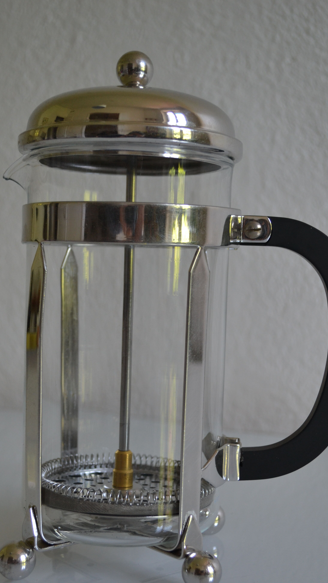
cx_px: 156
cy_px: 338
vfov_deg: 37.1
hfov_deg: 21.4
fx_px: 866
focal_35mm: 56
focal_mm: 30
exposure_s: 1/60
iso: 400
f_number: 4.5
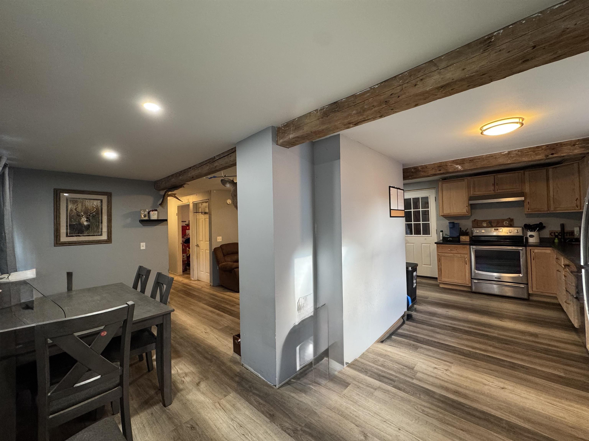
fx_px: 238
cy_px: 220
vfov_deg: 85.7
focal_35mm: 14
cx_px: 294
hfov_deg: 102.1
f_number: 2.2
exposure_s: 1/60
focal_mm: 2.22
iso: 200
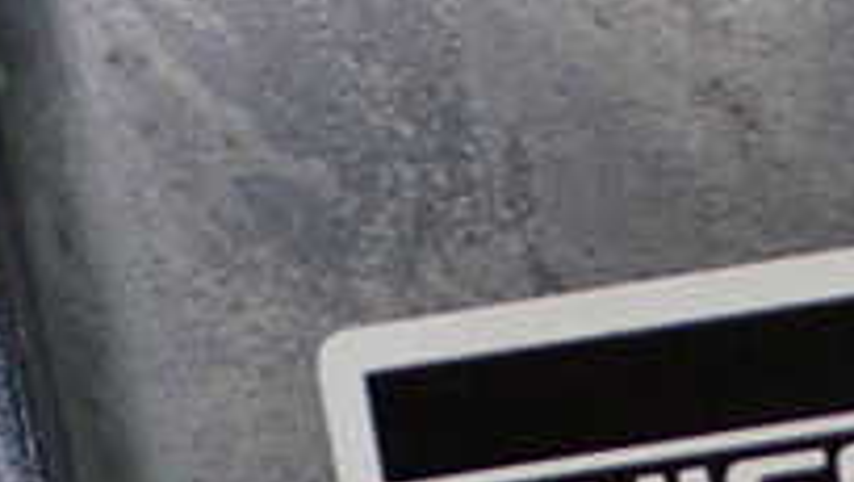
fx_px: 2764
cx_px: 879
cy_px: 738
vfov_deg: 9.6
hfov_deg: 17.1
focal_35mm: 122
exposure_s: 1/160
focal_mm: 6.83
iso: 500
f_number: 2.7
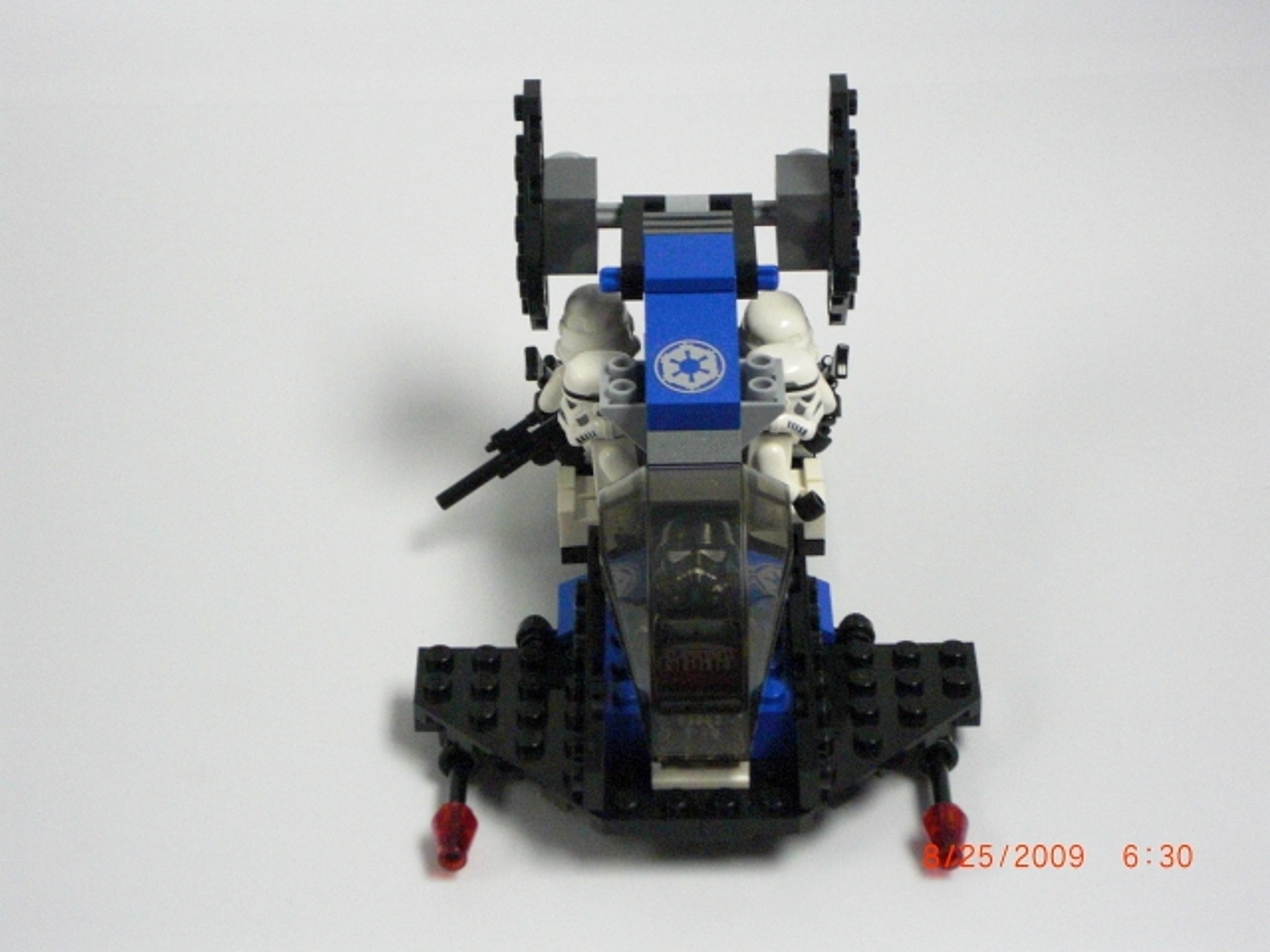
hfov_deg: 18.2
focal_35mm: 108
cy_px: 476
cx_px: 635
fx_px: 3962
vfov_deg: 13.7
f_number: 5.3
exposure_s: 1/60
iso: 800
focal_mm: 18.9
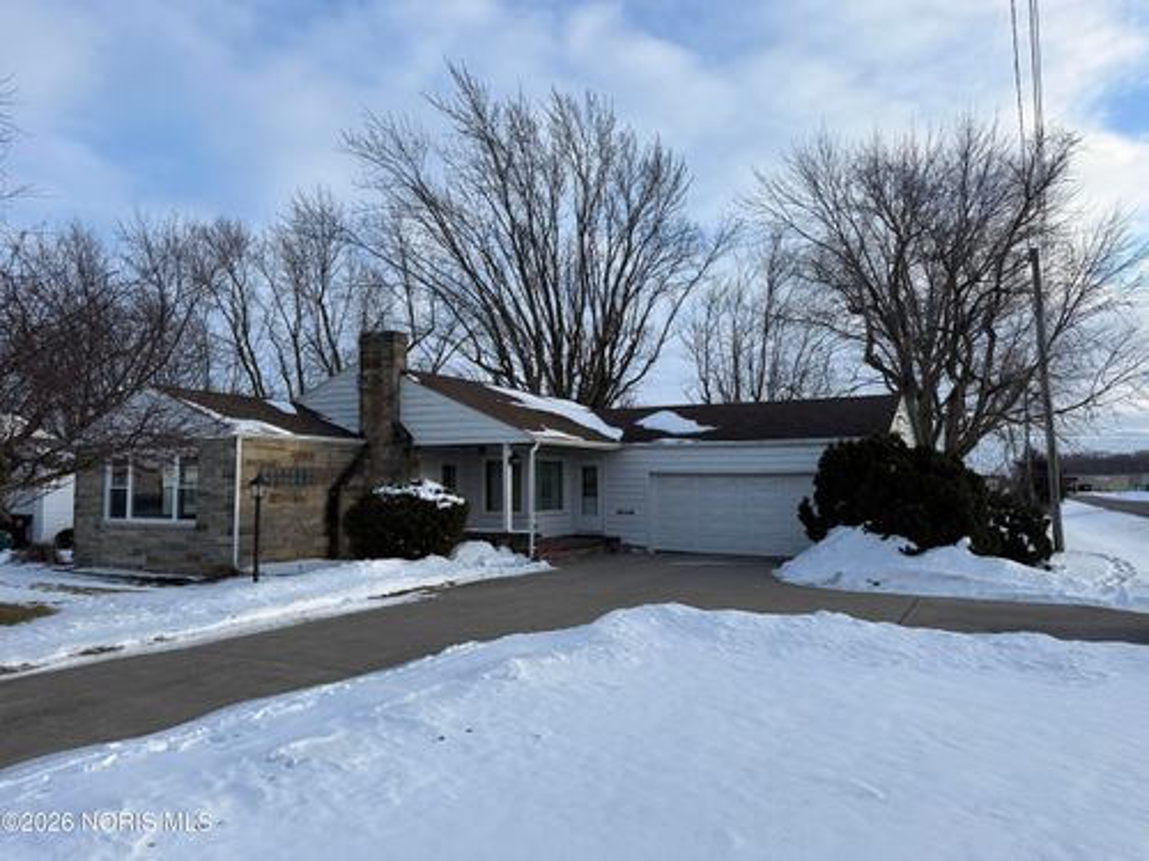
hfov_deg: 71.6
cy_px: 430
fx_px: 797
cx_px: 574
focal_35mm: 24
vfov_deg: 56.8
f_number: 1.78
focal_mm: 6.76
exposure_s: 1/2445
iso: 80
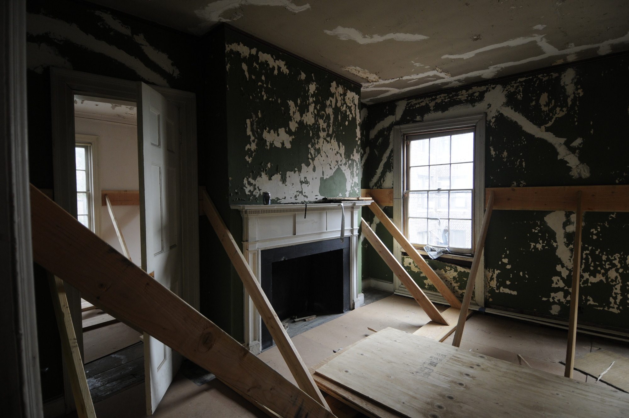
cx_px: 314
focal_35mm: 18
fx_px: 314
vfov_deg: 67.3
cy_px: 209
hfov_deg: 90.1
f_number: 4
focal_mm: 12
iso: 400
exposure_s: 1/60
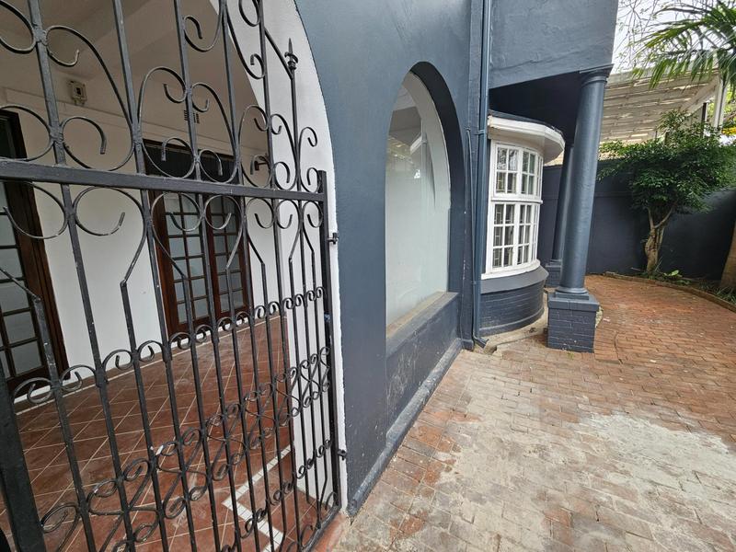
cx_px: 368
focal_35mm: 13
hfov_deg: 106.2
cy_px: 276
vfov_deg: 89.9
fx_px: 276
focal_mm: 2.2
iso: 50
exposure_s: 1/164
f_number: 2.2
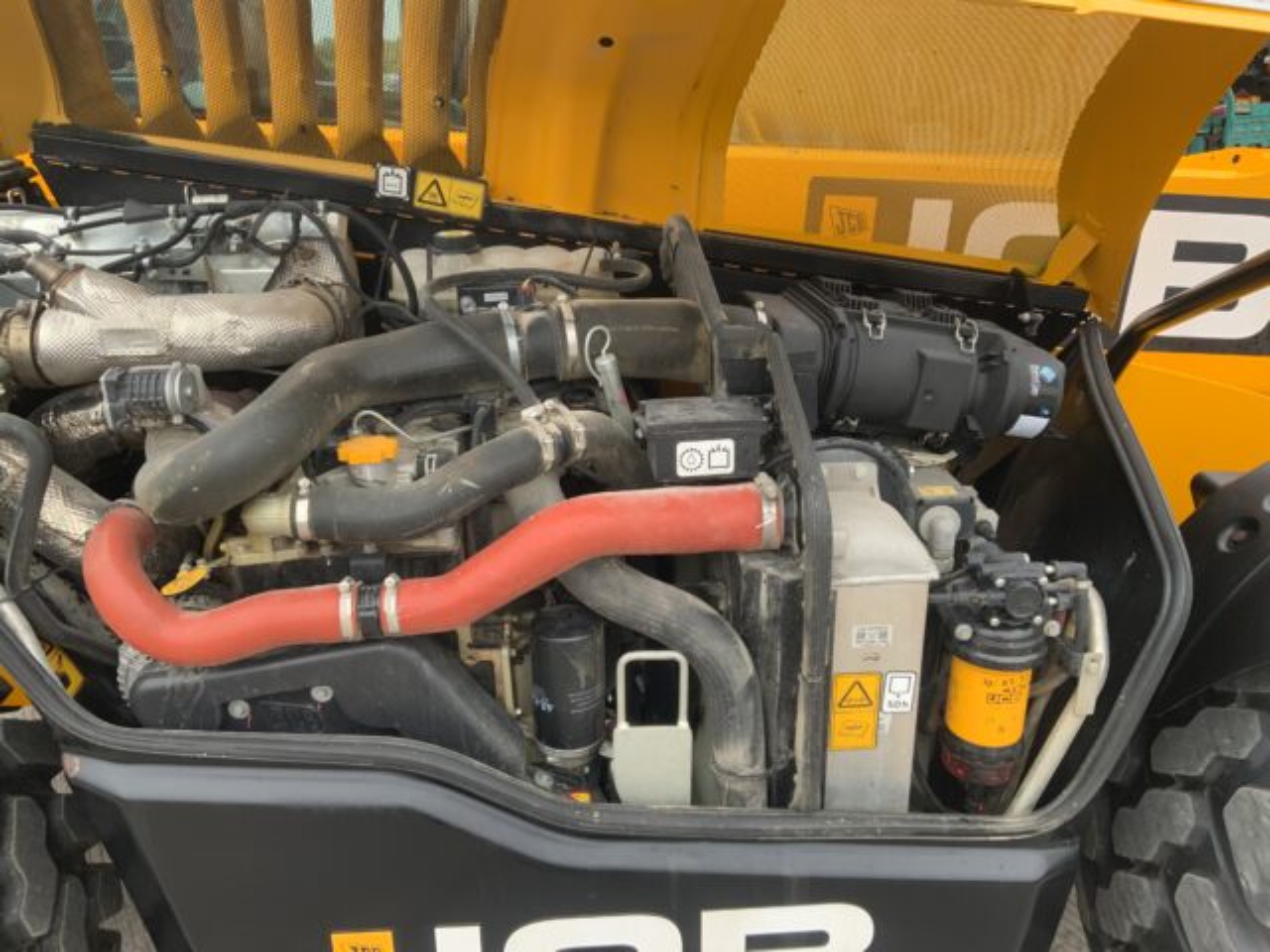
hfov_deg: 61.7
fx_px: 1064
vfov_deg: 48.2
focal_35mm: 29
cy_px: 476
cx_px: 635
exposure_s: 1/122
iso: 50
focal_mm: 3
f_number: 1.8
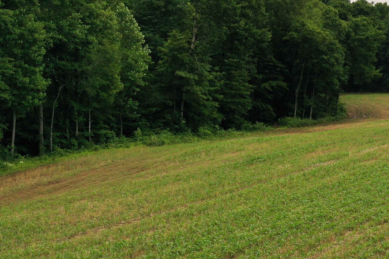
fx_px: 735
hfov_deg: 26.9
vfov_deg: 20.0
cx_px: 444
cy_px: 97
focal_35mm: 68
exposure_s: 1/640
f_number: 6.3
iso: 100
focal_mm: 10.26
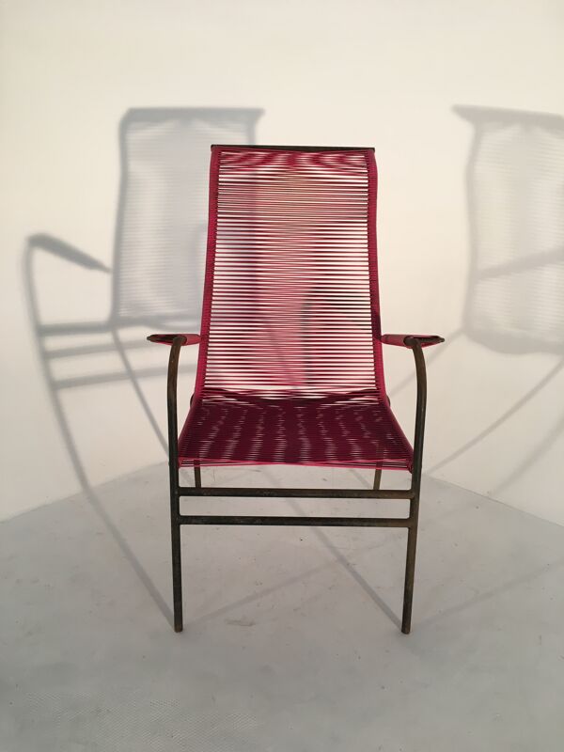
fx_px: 630
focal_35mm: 29
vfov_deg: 61.7
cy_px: 376
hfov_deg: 48.2
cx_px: 282
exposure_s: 1/33
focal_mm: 4.15
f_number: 2.2
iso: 80
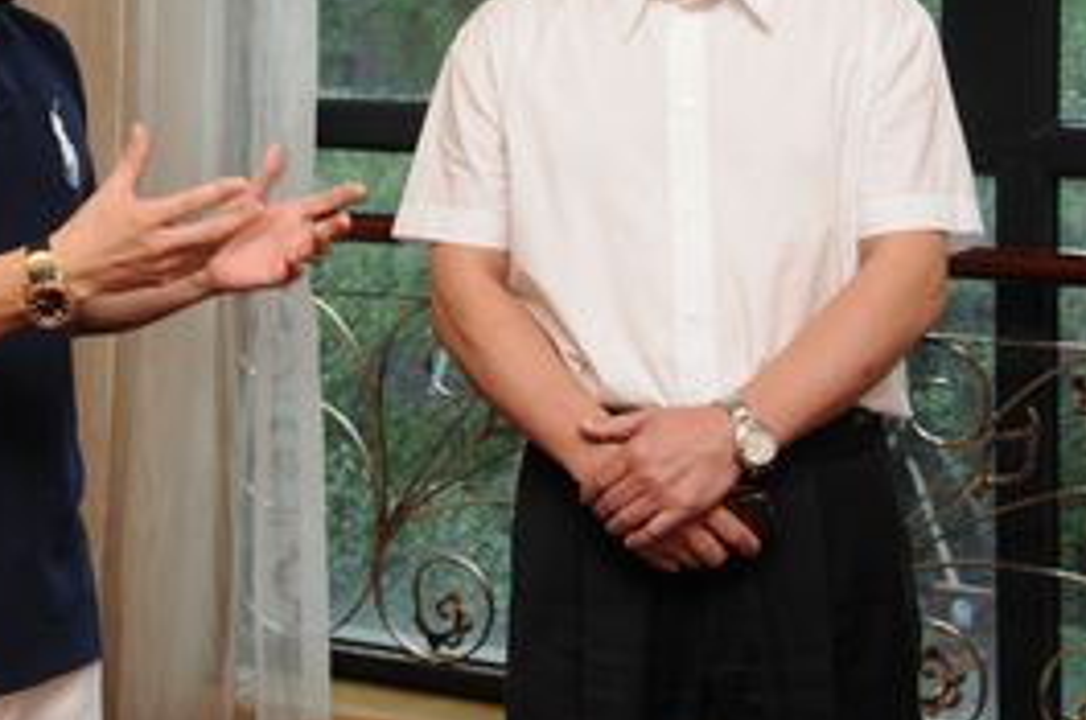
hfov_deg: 22.2
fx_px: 2740
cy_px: 70
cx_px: 243
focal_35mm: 91
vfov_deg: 14.8
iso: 400
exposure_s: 1/60
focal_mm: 32
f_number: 5.6
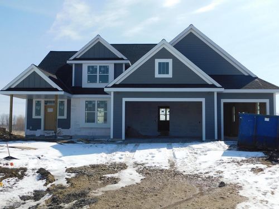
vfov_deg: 36.0
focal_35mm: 40
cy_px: 104
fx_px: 322
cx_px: 140
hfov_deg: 46.8
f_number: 7.2
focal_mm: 7.1
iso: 125
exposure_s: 1/500
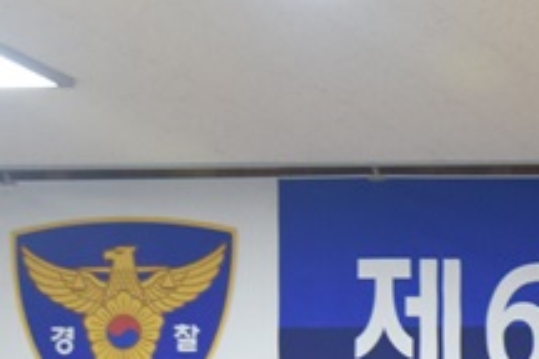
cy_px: 754
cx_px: 1416
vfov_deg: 6.8
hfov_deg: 9.2
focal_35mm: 195
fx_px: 2919
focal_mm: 35
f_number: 5.6
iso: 2000
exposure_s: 1/60
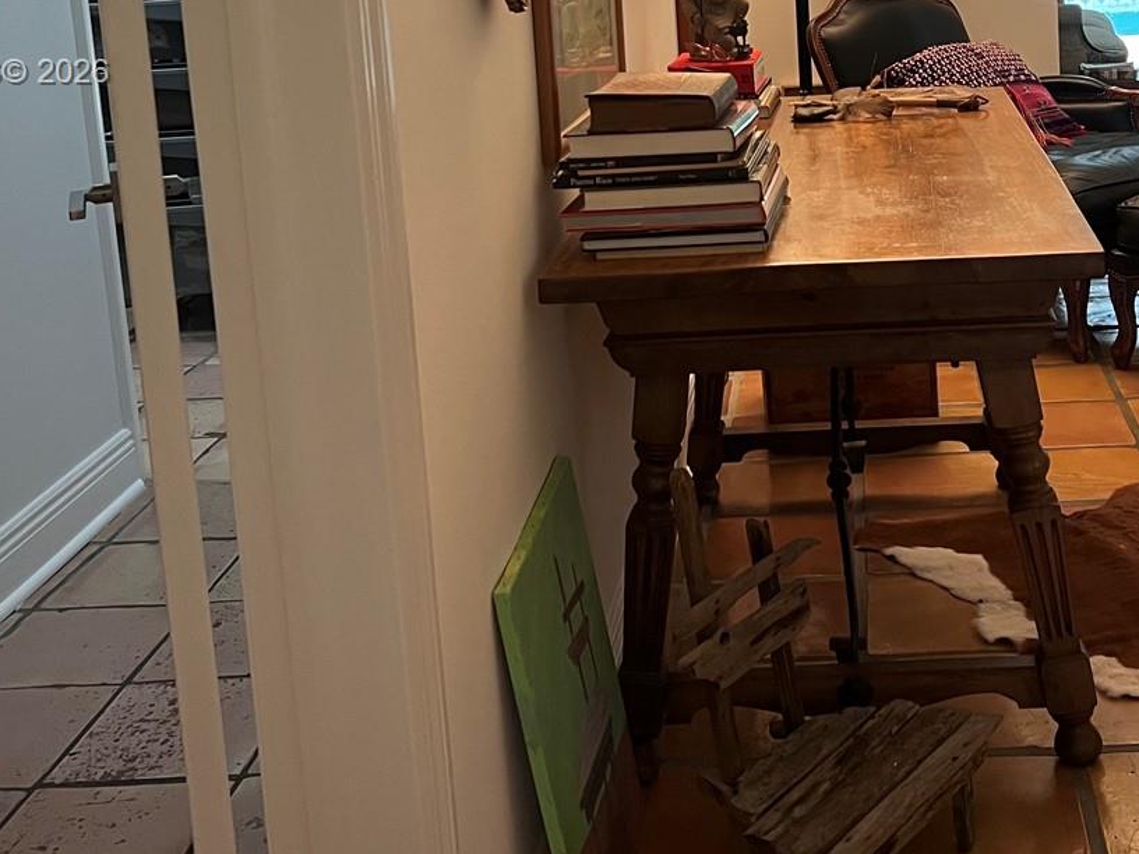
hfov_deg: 37.0
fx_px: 1678
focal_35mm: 51
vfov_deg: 27.5
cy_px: 74
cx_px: 791
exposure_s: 1/60
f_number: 1.5
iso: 125
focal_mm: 5.7
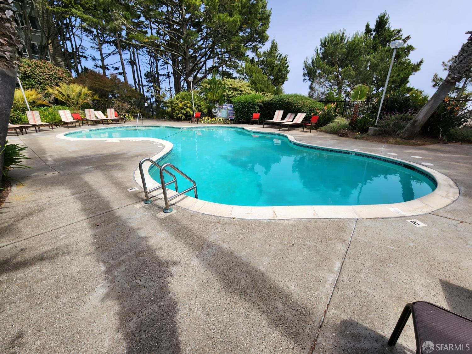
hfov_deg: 106.2
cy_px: 177
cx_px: 236
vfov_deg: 89.9
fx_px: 177
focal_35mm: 13
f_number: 2.2
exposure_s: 1/1737
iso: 50
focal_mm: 2.2
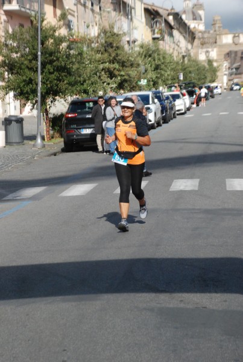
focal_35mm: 120
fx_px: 1209
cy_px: 181
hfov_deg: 11.5
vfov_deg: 17.0
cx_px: 122
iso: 1000
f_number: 7.1
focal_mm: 80
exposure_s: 1/2000
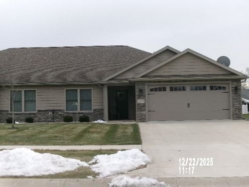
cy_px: 94
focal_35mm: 53
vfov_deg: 27.5
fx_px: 381
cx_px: 124
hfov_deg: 36.2
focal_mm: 9.5
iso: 100
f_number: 13.1
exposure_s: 1/38
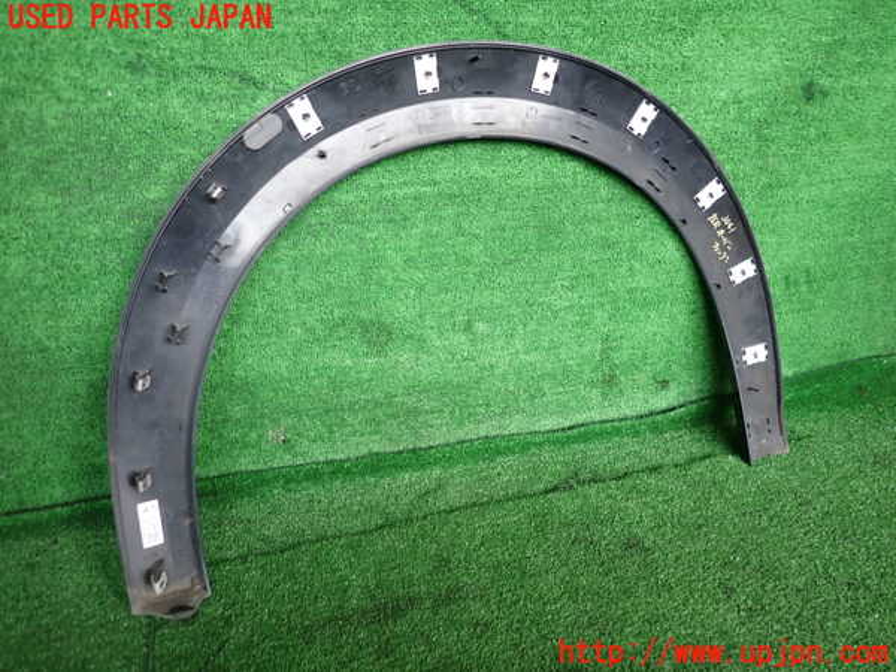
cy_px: 336
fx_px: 647
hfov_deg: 69.4
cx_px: 448
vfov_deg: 54.9
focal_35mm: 25
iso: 100
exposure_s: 1/60
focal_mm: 4.5
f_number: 2
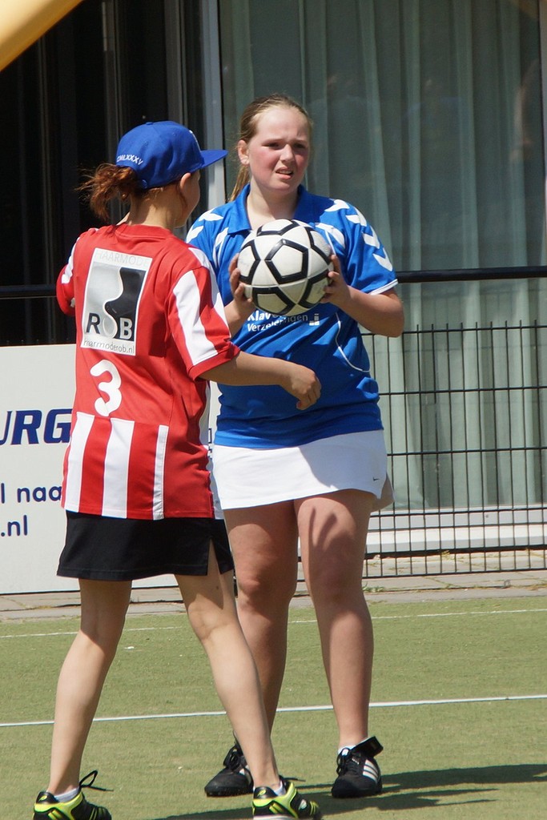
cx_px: 274
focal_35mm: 202
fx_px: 4613
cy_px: 410
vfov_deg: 10.2
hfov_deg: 6.8
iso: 160
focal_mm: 135
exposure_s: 1/640
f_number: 7.1
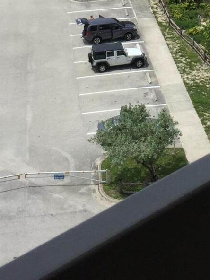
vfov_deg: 18.3
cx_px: 167
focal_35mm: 98
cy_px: -110
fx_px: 793
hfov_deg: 15.0
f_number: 2.2
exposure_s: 1/3300
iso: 32
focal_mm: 4.15
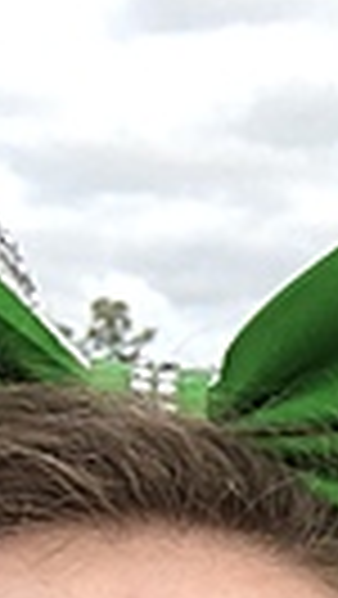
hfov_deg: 6.8
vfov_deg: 12.1
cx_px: 904
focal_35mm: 167
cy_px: 976
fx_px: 2656
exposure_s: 1/161
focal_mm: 2.87
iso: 20
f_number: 2.2
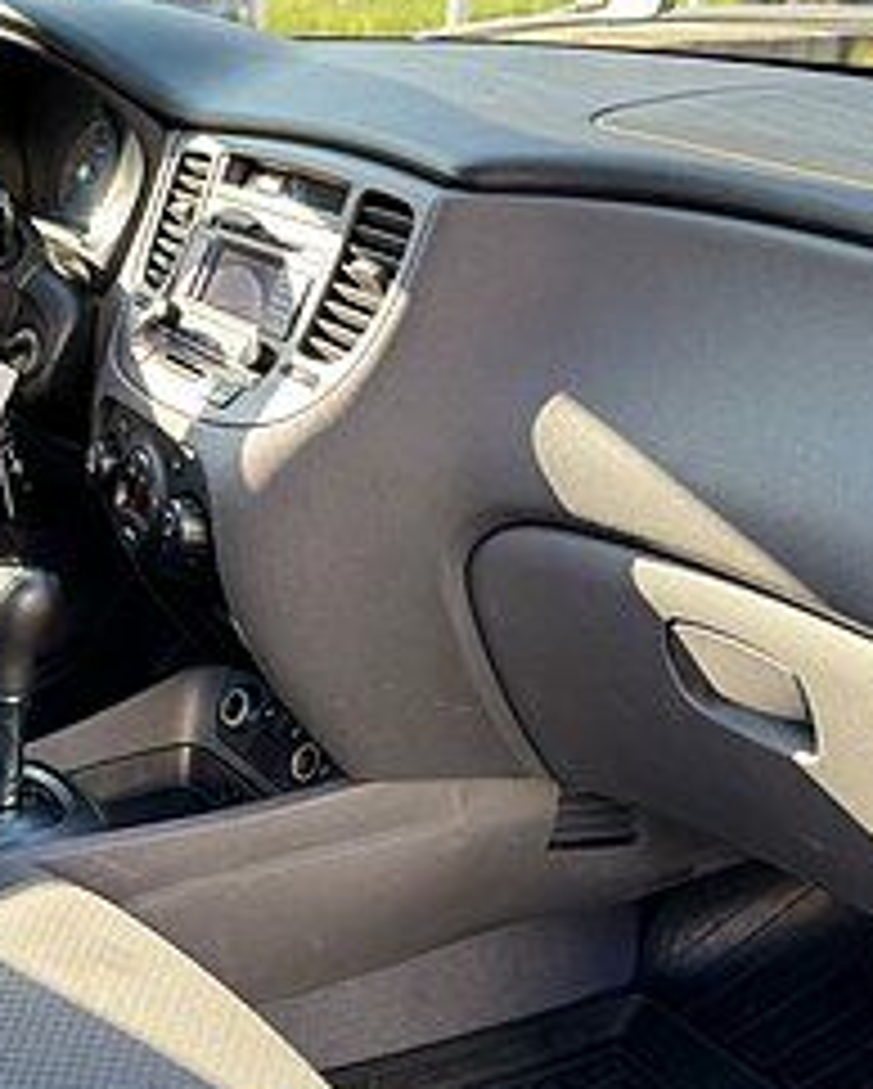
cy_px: 567
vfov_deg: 35.3
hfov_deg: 27.1
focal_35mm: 53
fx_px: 1710
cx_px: 14
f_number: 1.78
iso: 64
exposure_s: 1/209
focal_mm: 6.76
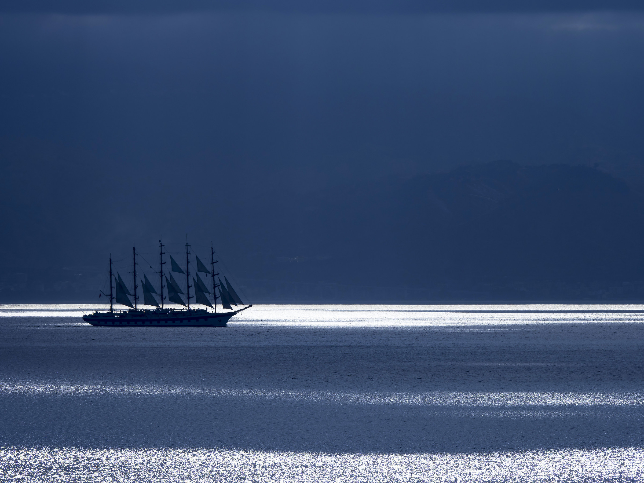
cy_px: 242
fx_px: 5581
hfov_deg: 6.6
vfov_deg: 5.0
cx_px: 322
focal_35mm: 300
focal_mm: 150
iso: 64
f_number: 11
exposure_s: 1/800
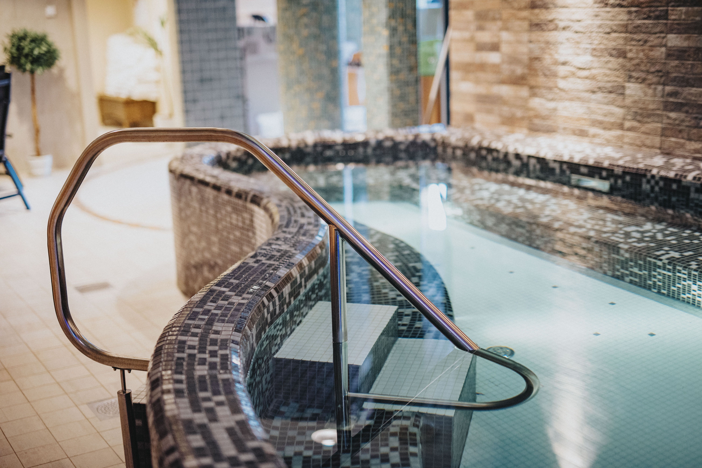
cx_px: 351
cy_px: 234
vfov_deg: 27.0
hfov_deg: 39.6
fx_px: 975
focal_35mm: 50
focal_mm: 50
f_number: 1.4
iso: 1600
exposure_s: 1/80
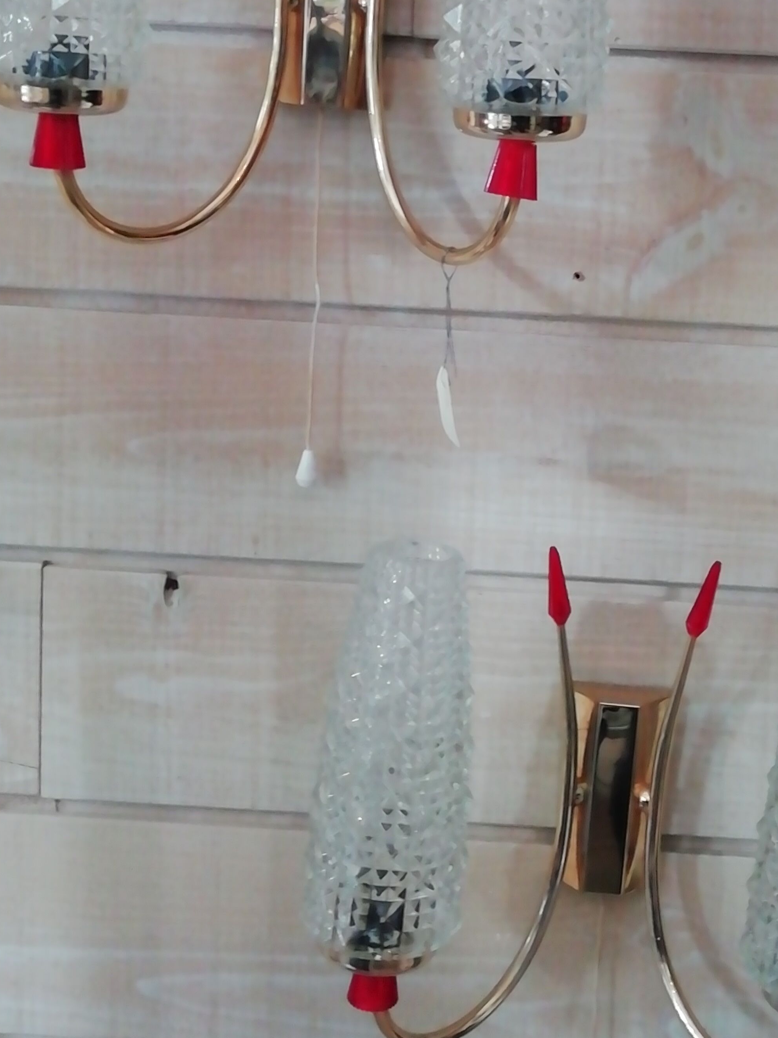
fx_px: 1738
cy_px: 315
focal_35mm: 58
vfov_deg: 32.8
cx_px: 567
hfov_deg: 25.0
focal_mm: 3.46
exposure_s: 1/25
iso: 320
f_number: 2.2
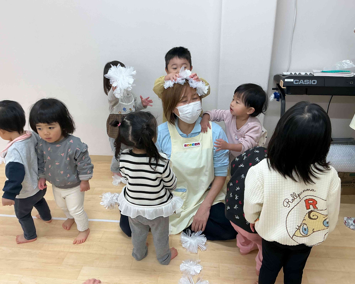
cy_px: 144
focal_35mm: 31
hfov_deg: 57.1
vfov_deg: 47.1
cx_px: 167
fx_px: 326
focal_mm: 3
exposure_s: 1/120
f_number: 1.8
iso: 64
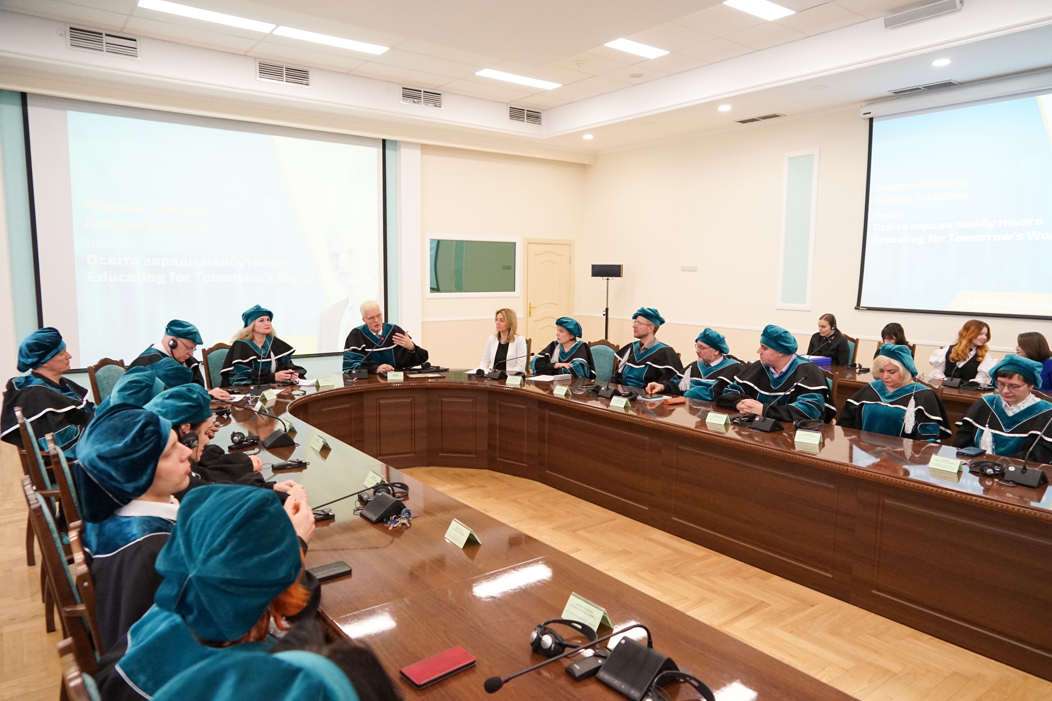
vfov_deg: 53.1
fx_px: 701
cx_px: 526
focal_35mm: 24
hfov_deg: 73.7
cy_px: 350
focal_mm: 24
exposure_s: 1/125
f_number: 5.6
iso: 3200
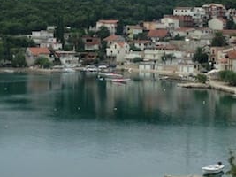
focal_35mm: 99
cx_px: 138
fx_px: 675
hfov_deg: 19.8
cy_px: 69
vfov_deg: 14.9
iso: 50
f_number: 2.4
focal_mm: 4.12
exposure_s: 1/511
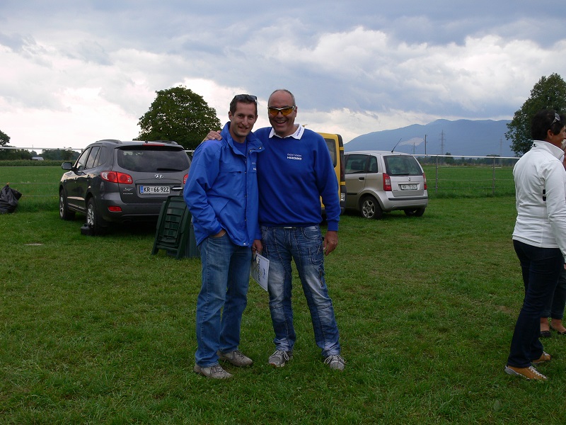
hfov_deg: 50.1
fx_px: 605
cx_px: 283
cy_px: 212
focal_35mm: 37
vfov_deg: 38.7
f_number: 4.5
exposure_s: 1/100
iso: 80
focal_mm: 7.9
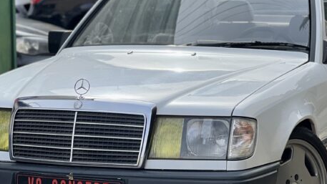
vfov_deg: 8.2
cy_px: 62
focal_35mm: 147
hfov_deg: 14.6
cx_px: 148
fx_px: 1275
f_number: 2.8
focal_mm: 9
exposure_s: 1/391
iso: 32
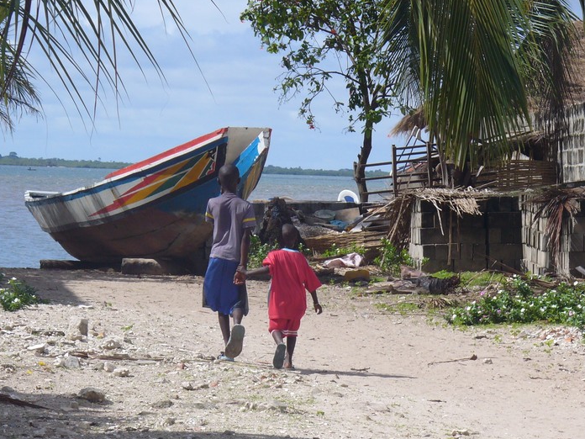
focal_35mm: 203
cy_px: 185
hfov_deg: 9.7
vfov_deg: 7.3
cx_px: 261
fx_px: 3431
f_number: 7.6
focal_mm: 22.7
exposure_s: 1/250
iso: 80
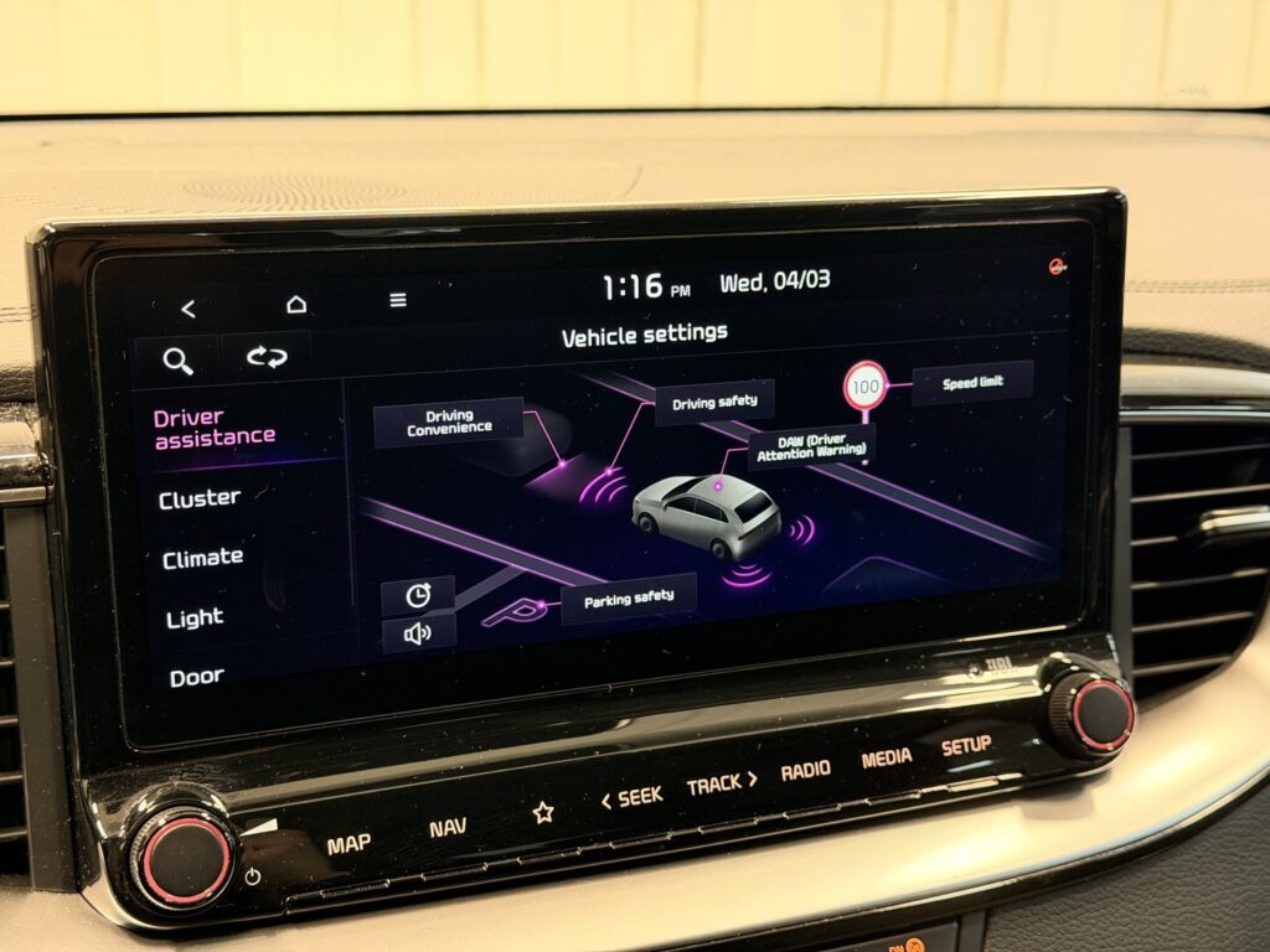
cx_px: 635
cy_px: 476
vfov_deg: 30.3
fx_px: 1761
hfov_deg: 39.7
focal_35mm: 48
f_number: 1.78
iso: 400
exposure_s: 1/25
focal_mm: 6.76
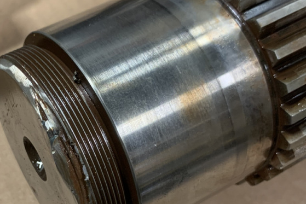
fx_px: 493
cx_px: 76
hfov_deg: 33.8
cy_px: 126
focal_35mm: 58
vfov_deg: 23.3
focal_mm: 4.25
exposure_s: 1/60
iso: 125
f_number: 1.8
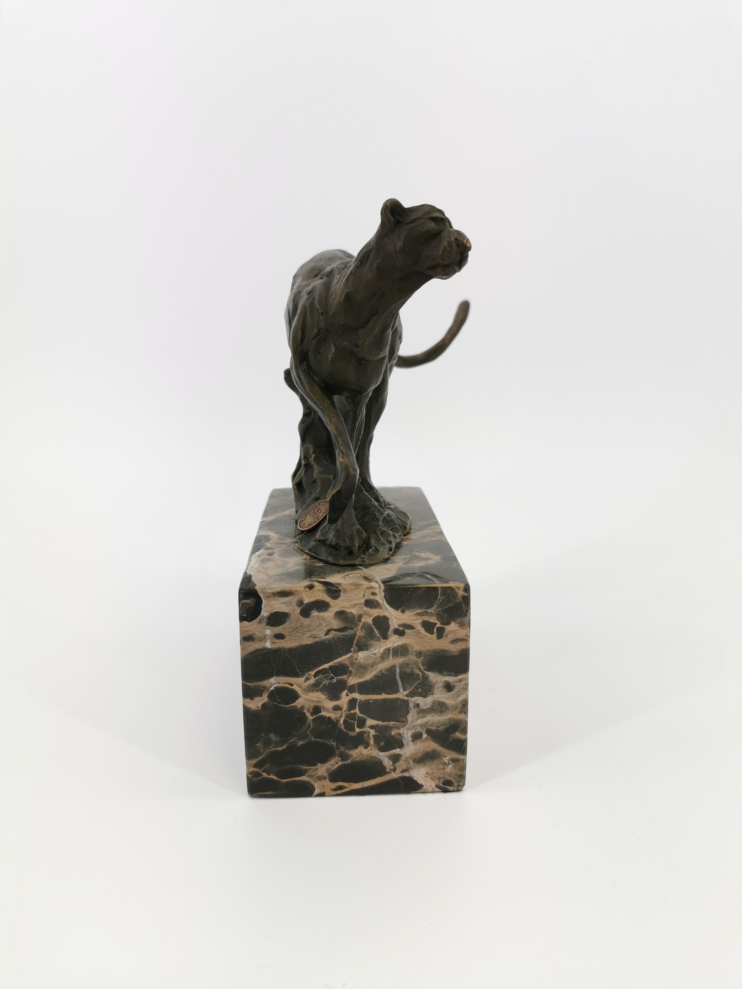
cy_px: 494
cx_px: 371
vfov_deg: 65.3
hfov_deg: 51.4
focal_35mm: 27
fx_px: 772
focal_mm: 5.56
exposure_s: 1/144
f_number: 1.6
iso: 50
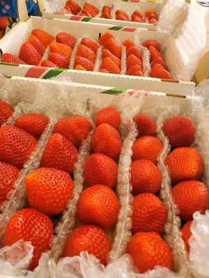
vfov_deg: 67.3
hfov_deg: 53.1
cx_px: 104
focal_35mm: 26
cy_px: 139
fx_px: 209
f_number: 2.4
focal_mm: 4.3
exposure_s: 1/50
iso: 200
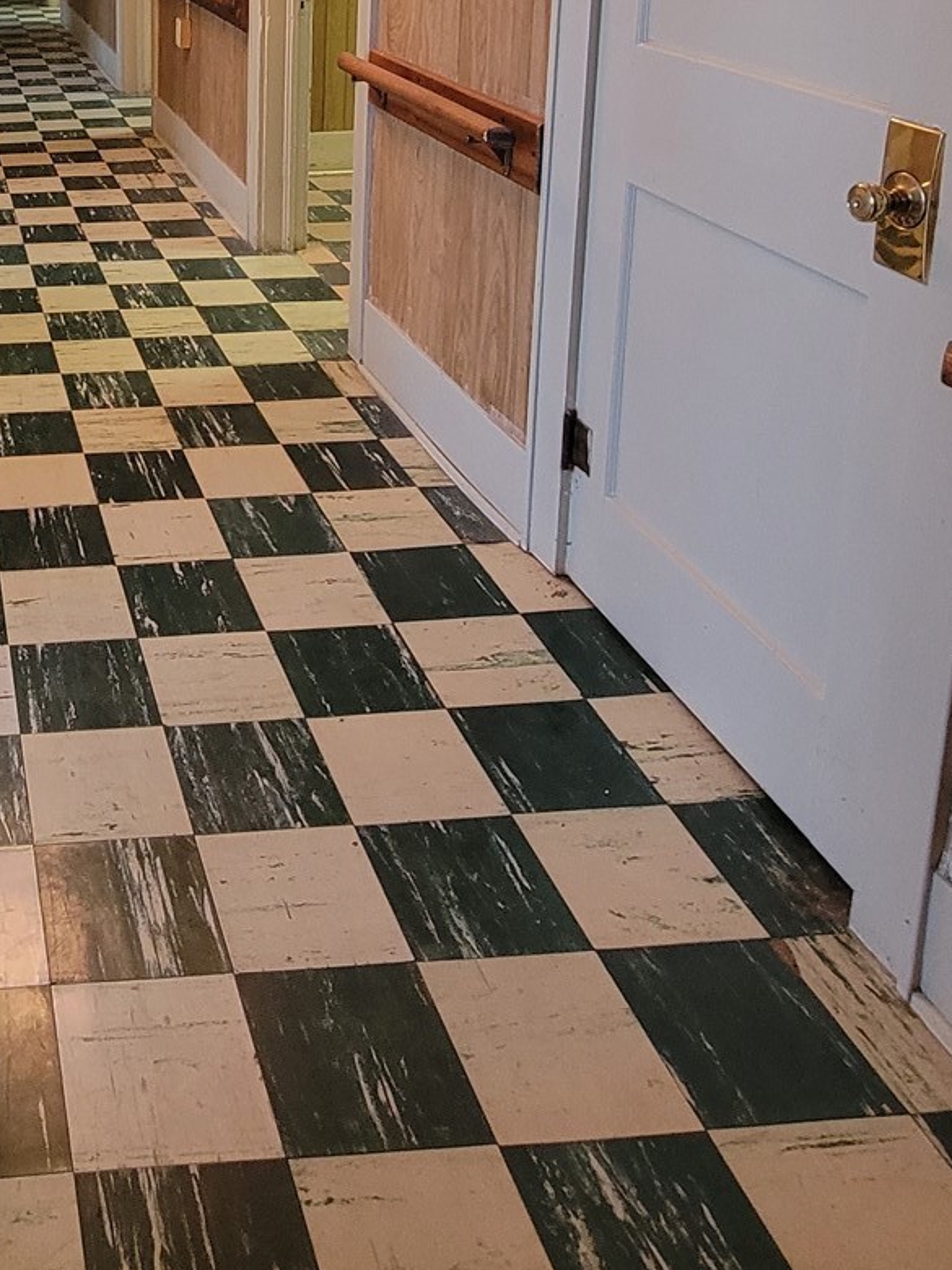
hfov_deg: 38.3
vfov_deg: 49.8
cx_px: -39
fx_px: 1173
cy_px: 101
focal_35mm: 32
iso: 400
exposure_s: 1/60
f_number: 2.2
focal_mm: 2.2
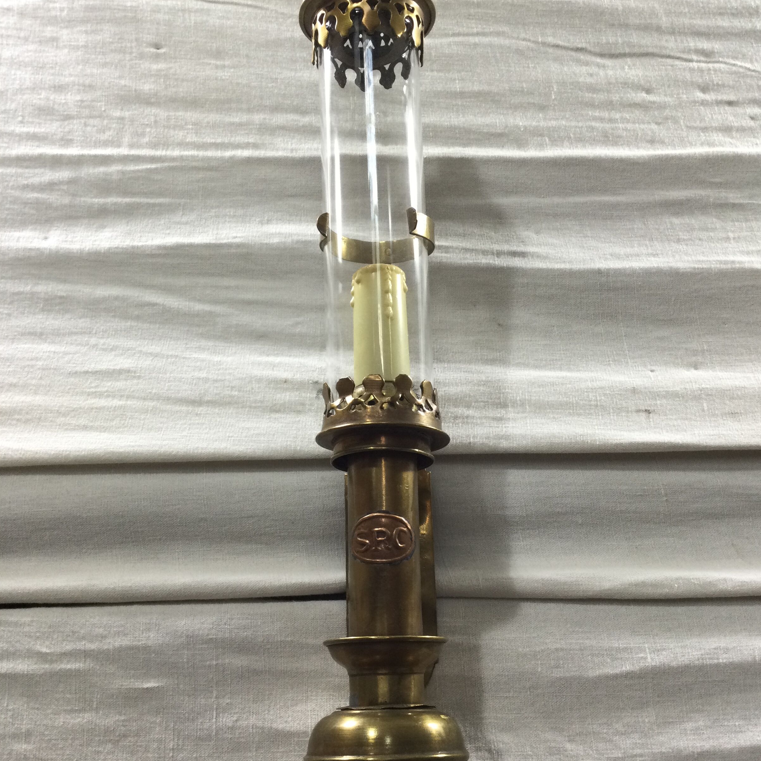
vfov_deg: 44.9
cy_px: 400
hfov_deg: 44.9
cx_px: 382
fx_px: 920
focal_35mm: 37
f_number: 2.4
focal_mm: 3.3
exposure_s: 1/33
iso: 32
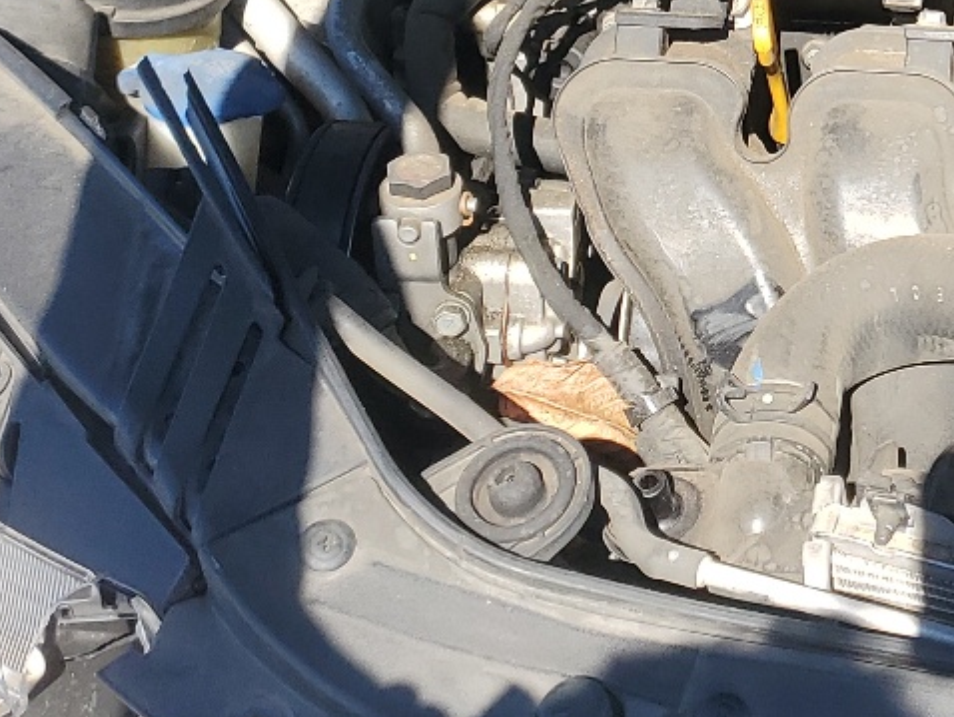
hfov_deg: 20.5
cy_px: -266
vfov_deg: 15.9
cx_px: 1245
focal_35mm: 87
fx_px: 2399
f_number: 1.5
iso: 50
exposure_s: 1/1250
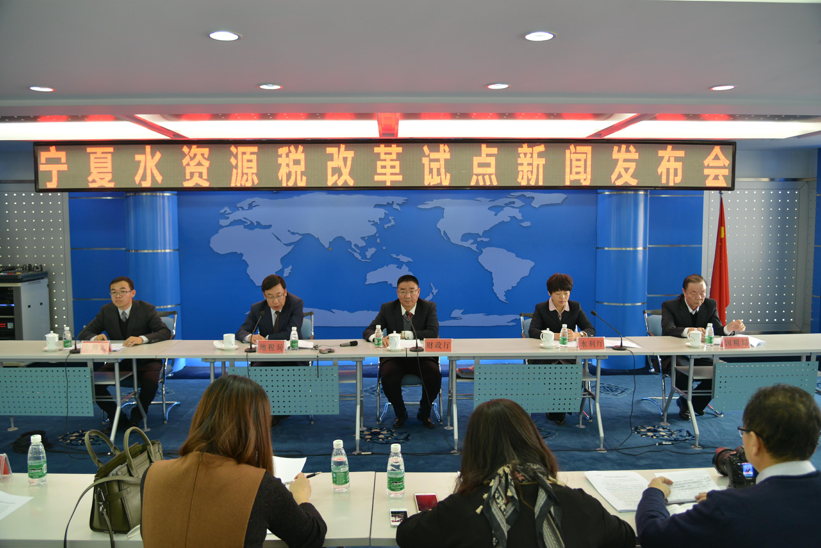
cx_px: 410
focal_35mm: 28
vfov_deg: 46.4
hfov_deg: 65.5
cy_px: 274
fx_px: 639
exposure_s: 1/30
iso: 1000
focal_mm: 28
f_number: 4
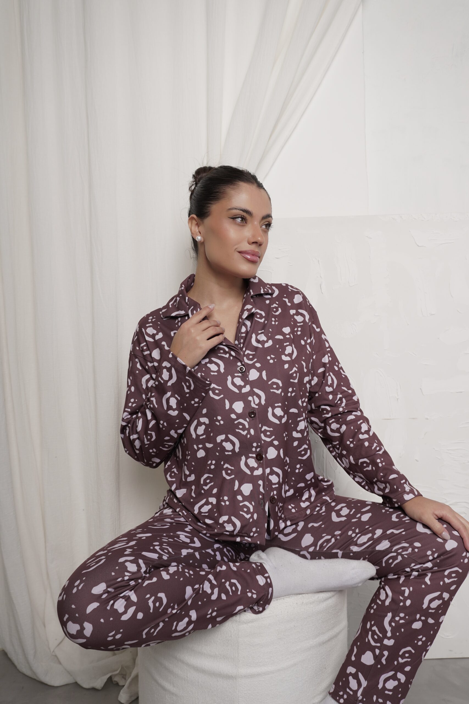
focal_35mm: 28
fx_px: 557
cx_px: 234
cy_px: 352
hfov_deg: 45.7
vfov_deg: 64.6
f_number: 5.6
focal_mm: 19
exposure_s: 1/160
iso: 160
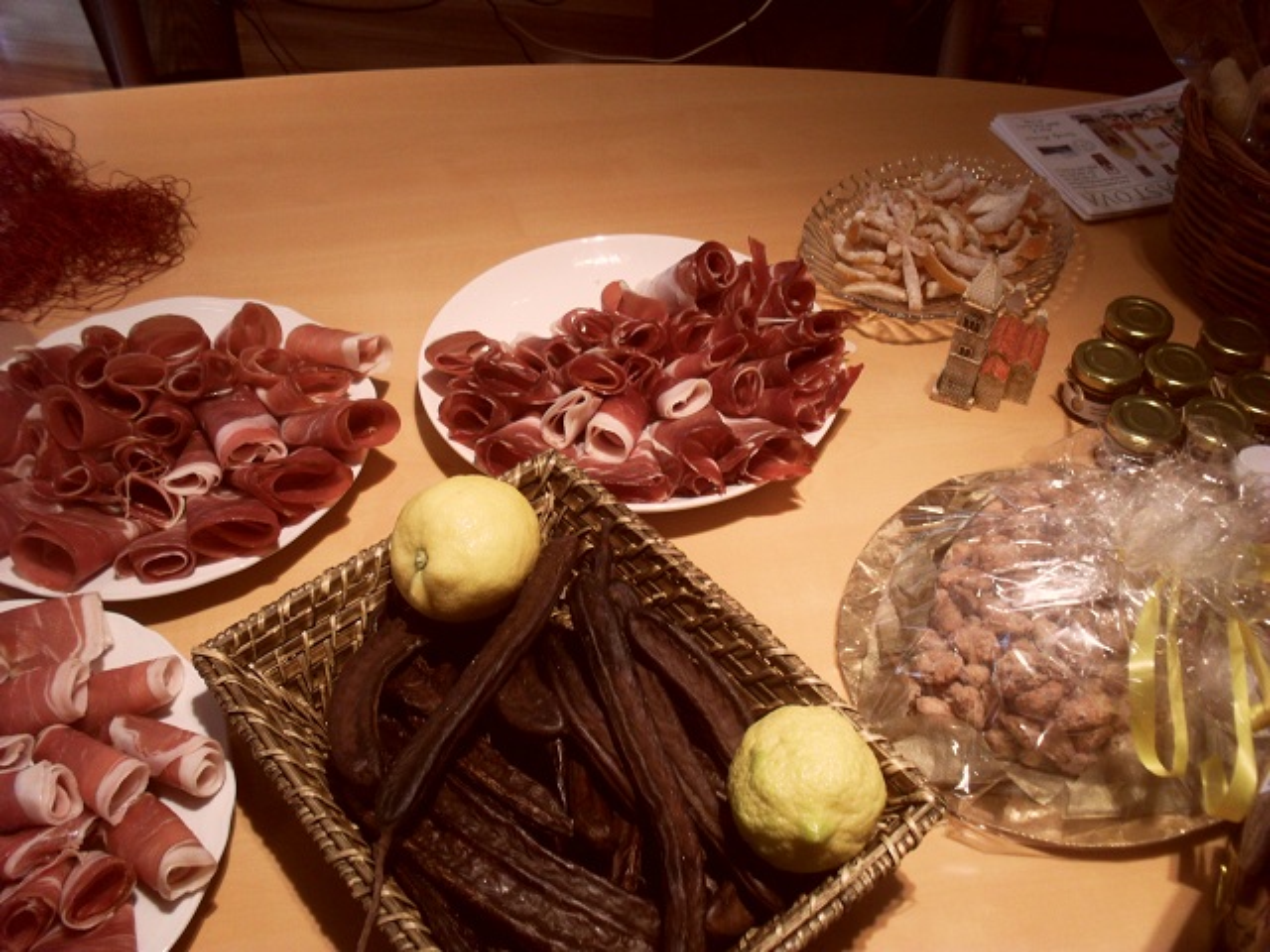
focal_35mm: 35
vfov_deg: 40.7
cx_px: 635
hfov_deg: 52.6
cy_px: 476
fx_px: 1284
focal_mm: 6.3
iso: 120
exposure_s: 1/45
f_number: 3.2
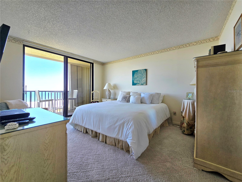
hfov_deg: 106.2
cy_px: 91
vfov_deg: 89.9
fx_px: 91
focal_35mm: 13
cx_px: 121
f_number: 2.2
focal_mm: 2.2
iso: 64
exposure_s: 1/120
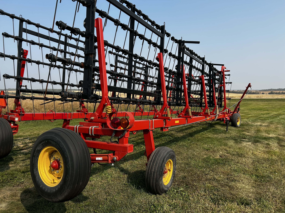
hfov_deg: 67.3
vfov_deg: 53.1
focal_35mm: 26
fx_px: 214
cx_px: 142
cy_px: 106
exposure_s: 1/2915
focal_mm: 5.7
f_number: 1.5
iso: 50
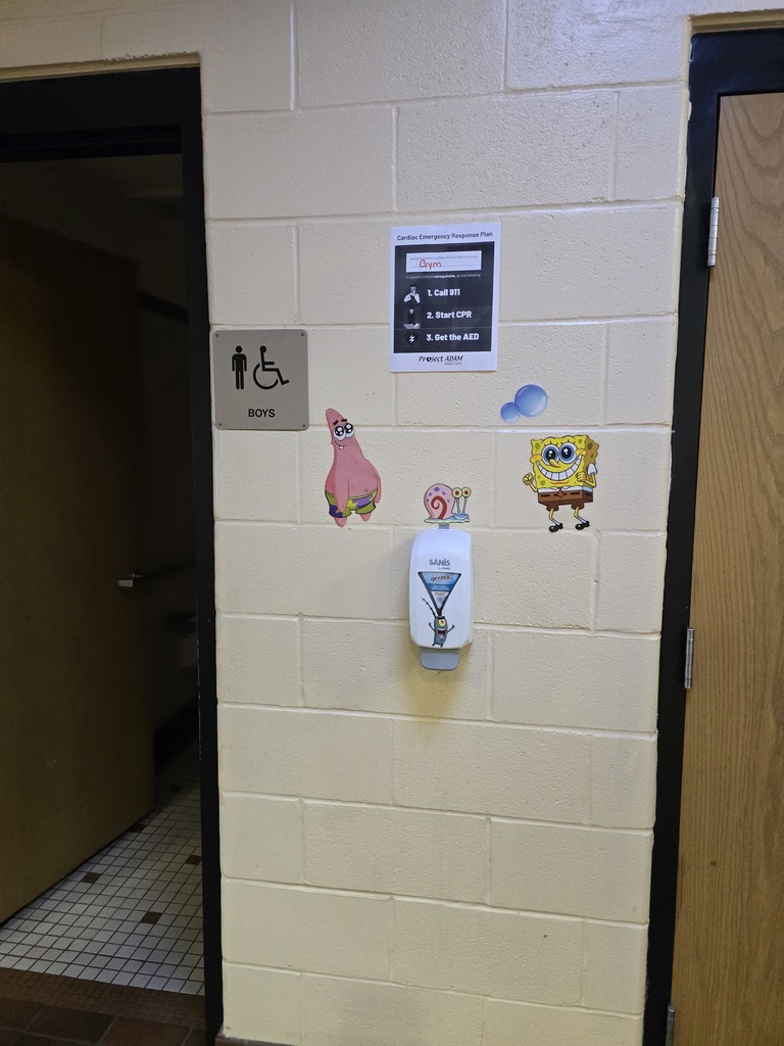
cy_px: 523
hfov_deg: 58.9
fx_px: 695
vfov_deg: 73.9
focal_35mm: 23
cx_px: 392
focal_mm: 6.3
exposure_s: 1/120
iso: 1000
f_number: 1.7
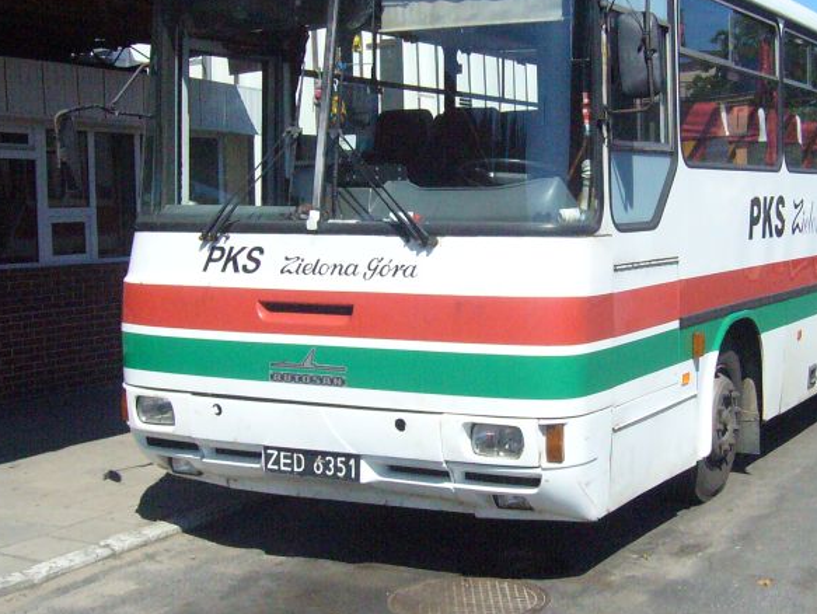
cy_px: 284
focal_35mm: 54
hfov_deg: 35.2
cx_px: 534
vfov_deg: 27.1
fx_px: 1275
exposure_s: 1/2000
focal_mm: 5.8
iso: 400
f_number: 5.6
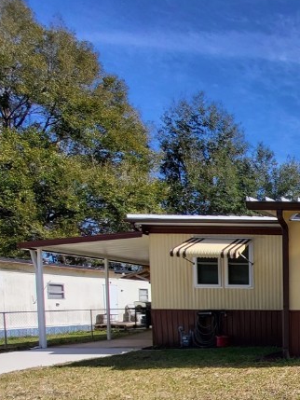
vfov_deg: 53.8
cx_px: 434
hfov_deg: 29.9
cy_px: 329
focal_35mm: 31
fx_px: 358
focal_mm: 1.74
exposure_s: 1/871
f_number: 2.2
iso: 32
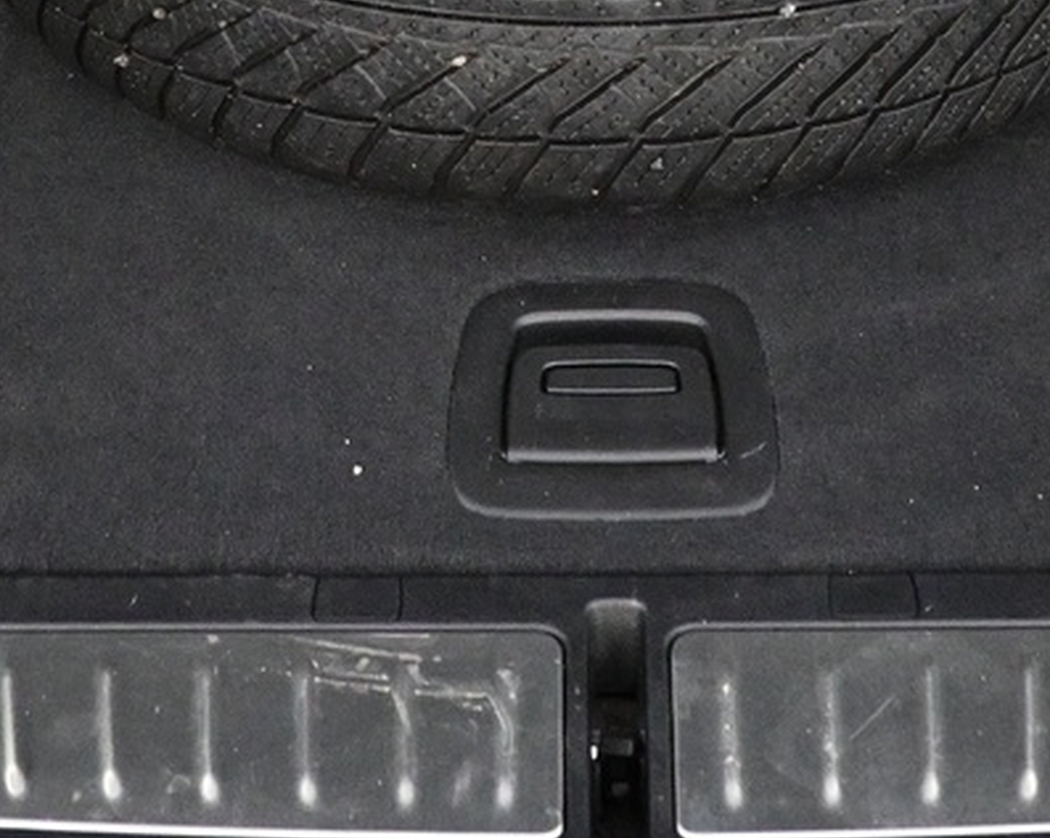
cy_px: -457
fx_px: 2857
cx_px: 574
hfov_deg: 20.8
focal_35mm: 92
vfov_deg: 15.3
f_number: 3.5
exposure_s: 1/50
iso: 4000
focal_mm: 16
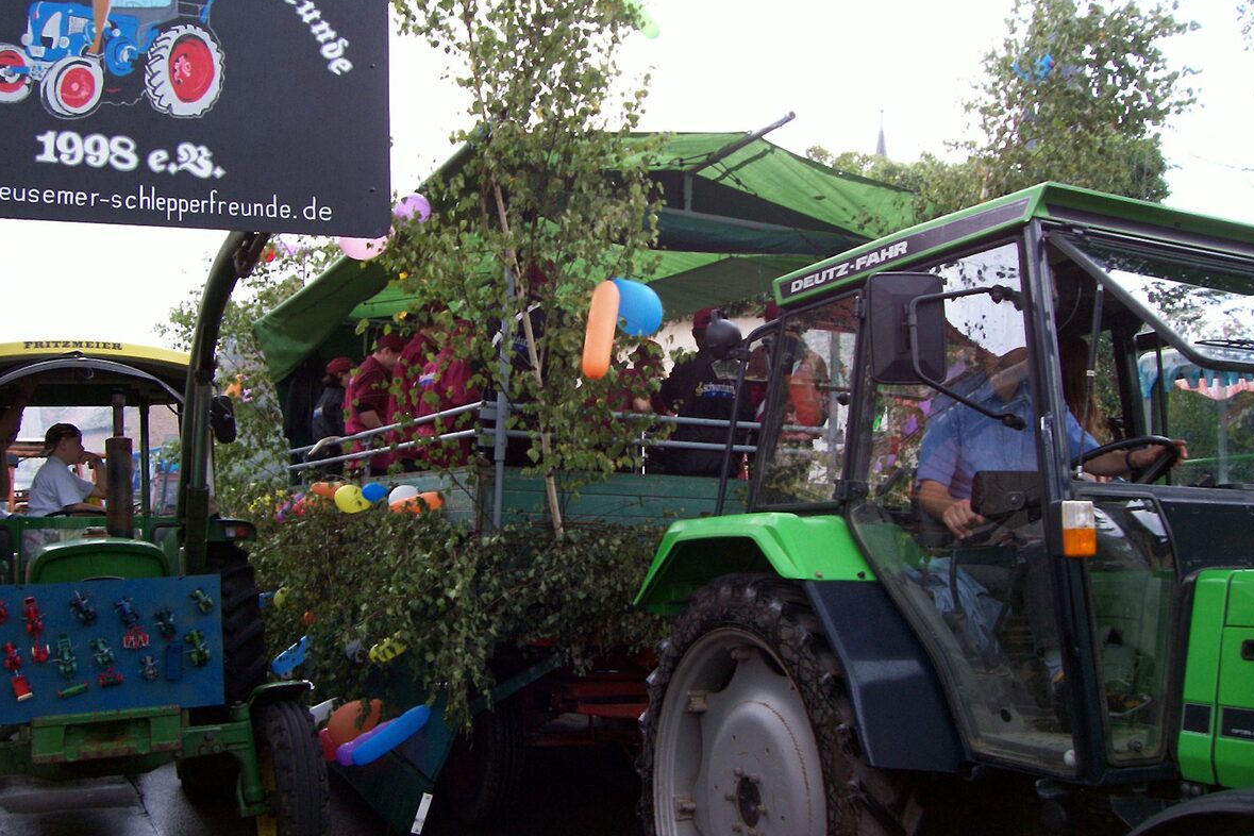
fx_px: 1254
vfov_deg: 36.8
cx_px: 620
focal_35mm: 36
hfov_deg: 53.1
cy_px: 362
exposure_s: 1/224
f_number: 2.7
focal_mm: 5.6
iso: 80
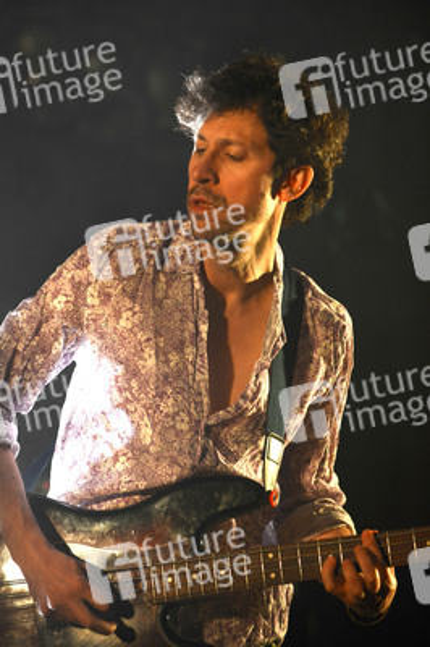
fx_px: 1543
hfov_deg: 15.9
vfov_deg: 23.7
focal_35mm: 86
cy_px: 324
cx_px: 215
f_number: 2.8
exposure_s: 1/200
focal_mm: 86
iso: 1000
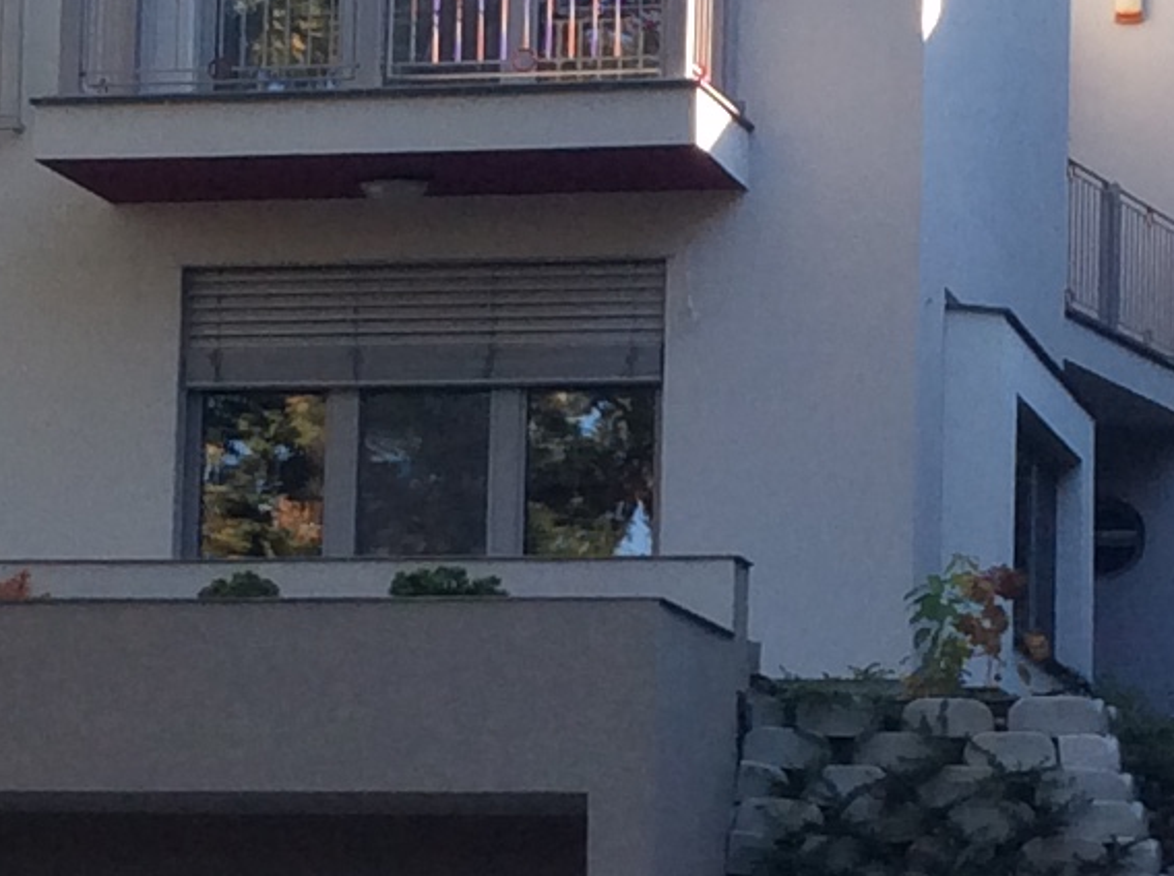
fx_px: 4943
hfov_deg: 13.5
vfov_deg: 10.1
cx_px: 523
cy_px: 545
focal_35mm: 146
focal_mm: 3.3
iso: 32
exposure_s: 1/243
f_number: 2.4
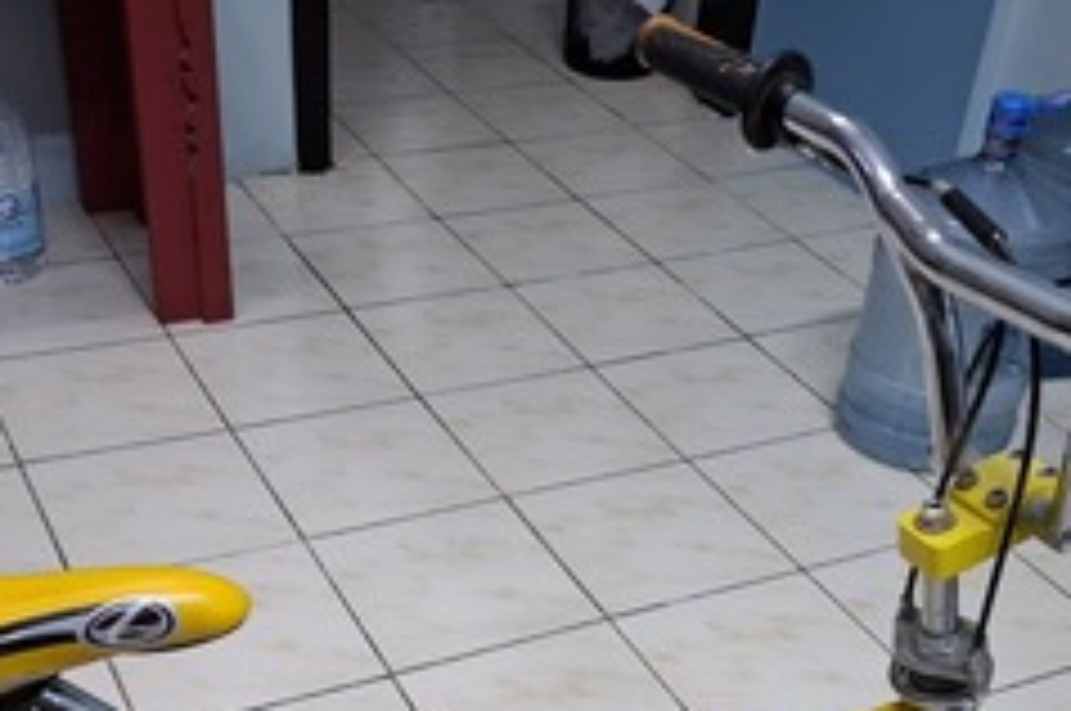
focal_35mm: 46
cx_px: 515
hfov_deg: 42.8
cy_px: 754
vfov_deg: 27.1
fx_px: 1367
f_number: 1.8
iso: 320
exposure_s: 1/40
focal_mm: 5.54
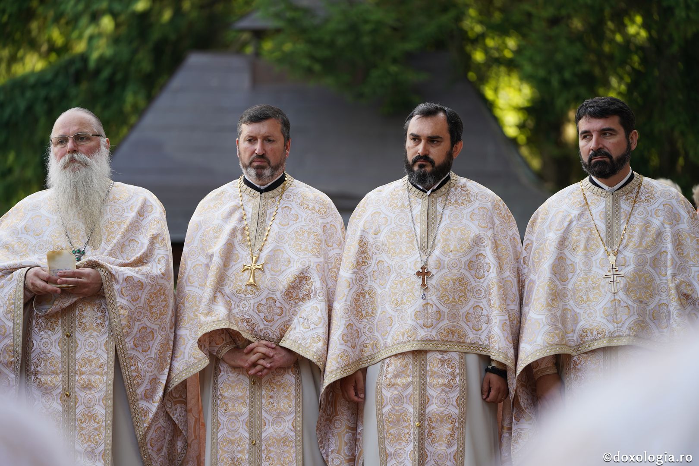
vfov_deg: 9.7
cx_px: 350
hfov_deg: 14.4
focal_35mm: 142
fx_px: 2757
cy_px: 233
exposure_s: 1/320
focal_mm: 142
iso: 160
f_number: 2.8
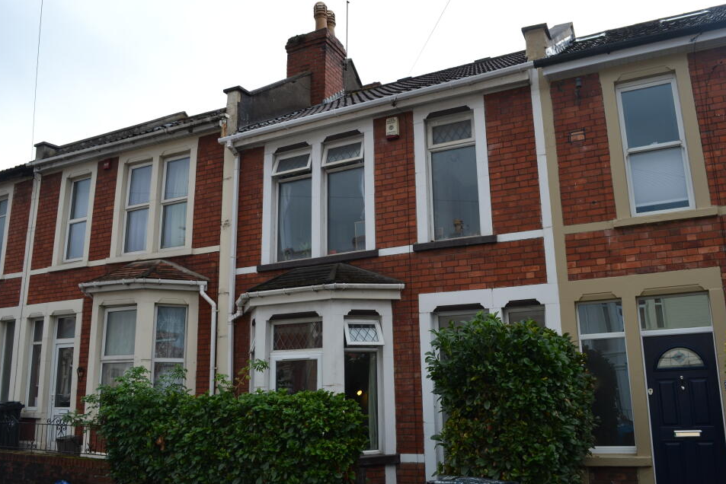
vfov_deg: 45.0
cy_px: 252
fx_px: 585
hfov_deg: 63.6
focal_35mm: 29
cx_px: 379
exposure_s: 1/160
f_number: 6.3
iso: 100
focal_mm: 18
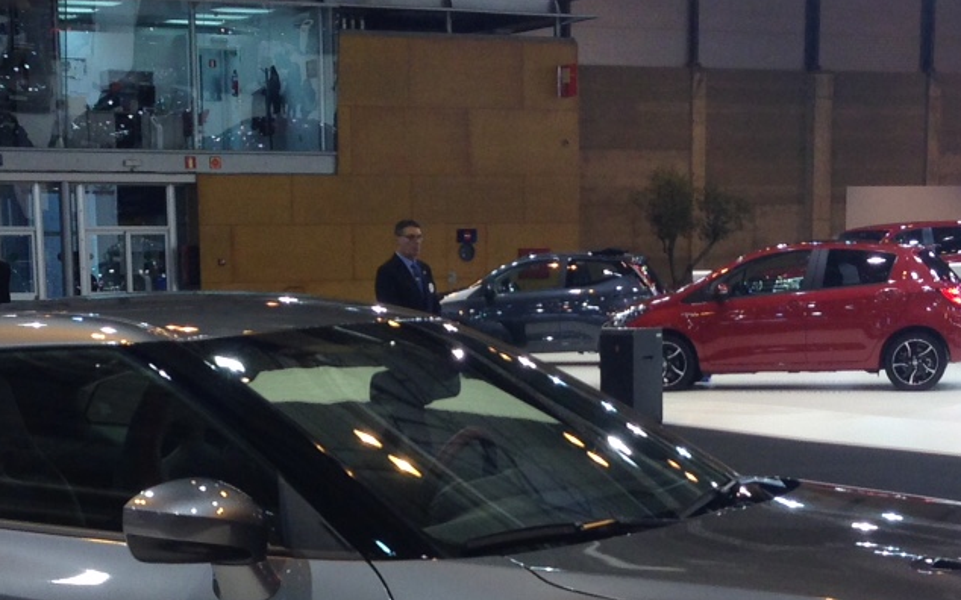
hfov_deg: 23.0
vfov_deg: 14.1
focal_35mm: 90
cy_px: 683
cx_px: 408
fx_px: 2357
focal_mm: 4.12
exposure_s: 1/60
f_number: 2.4
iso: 50
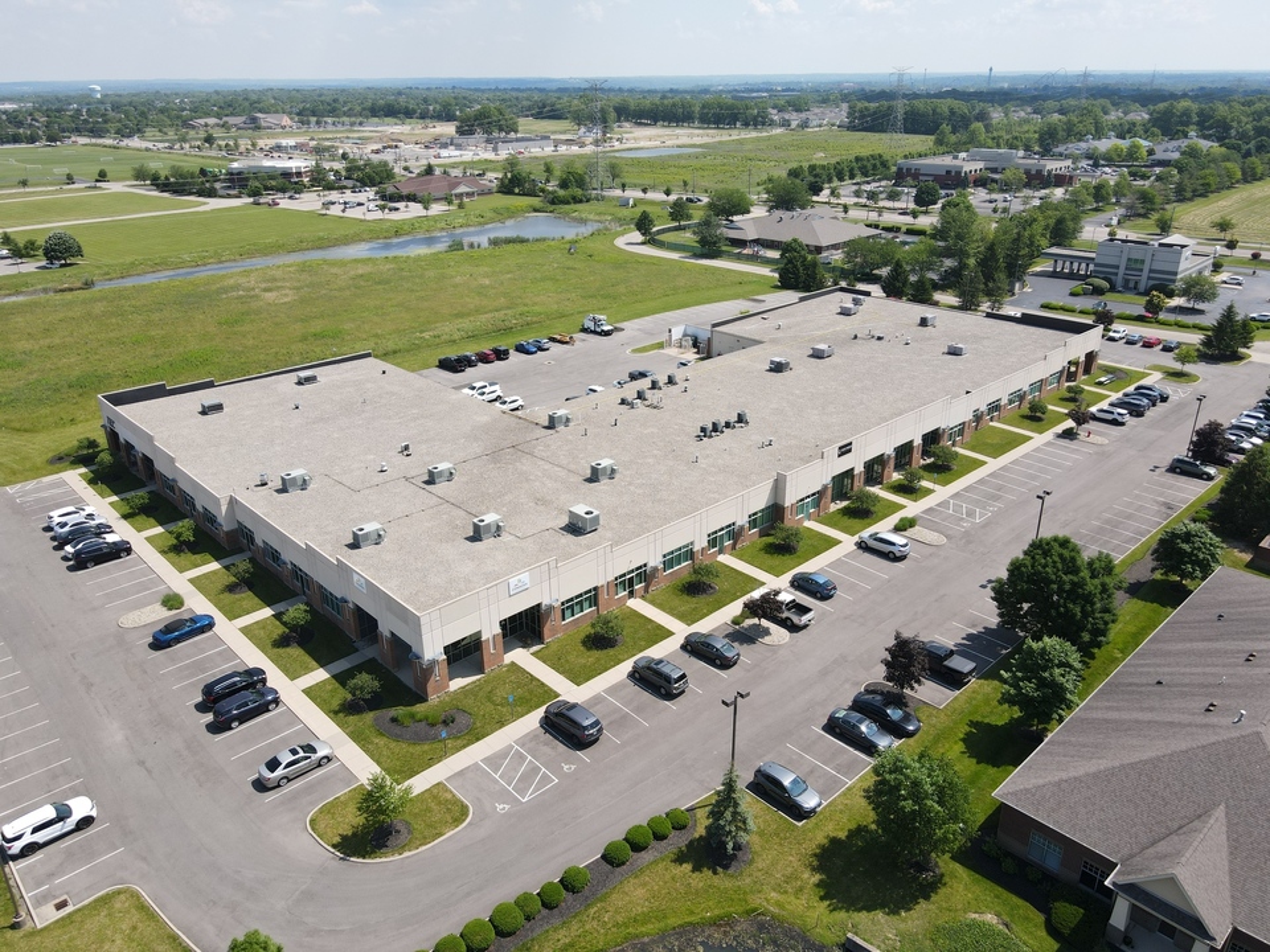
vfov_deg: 56.8
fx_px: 881
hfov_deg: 71.6
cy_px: 476
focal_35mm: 24
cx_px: 635
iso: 100
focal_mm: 4.5
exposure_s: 1/500
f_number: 2.8
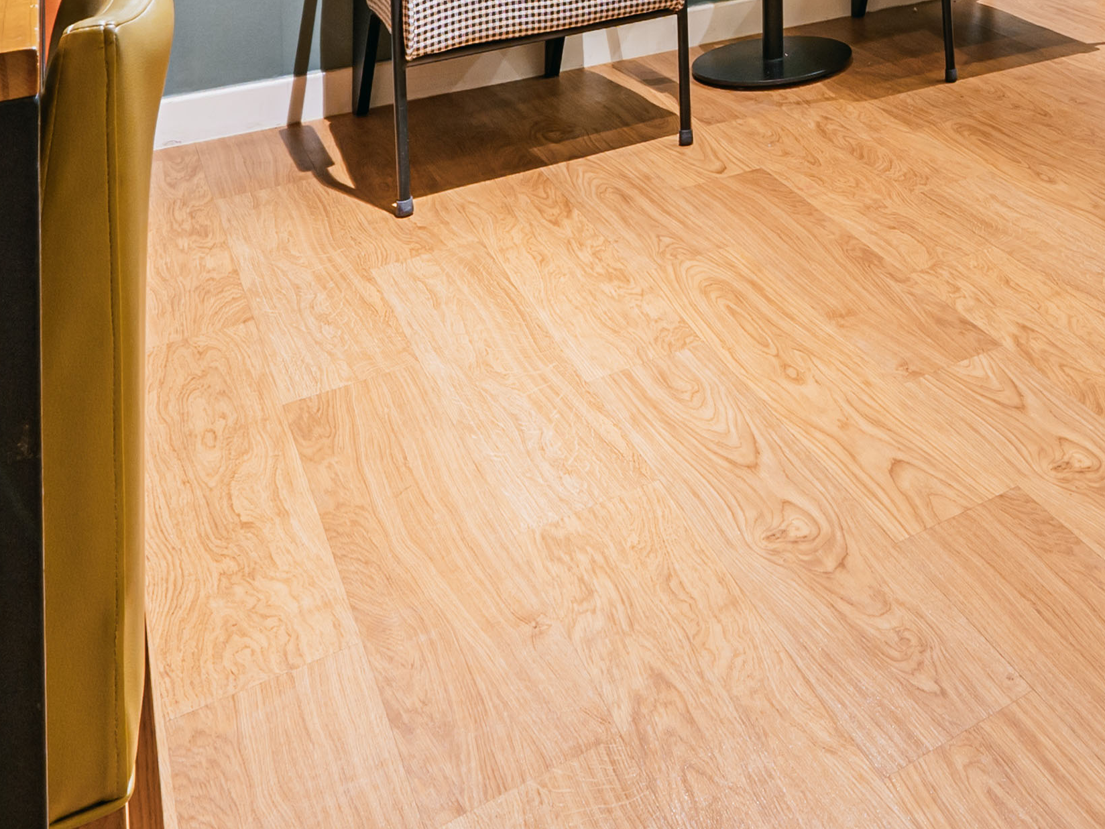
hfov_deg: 37.9
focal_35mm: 42
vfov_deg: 29.6
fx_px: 1341
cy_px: -163
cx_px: 1192
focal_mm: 12
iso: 100
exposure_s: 2
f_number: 10
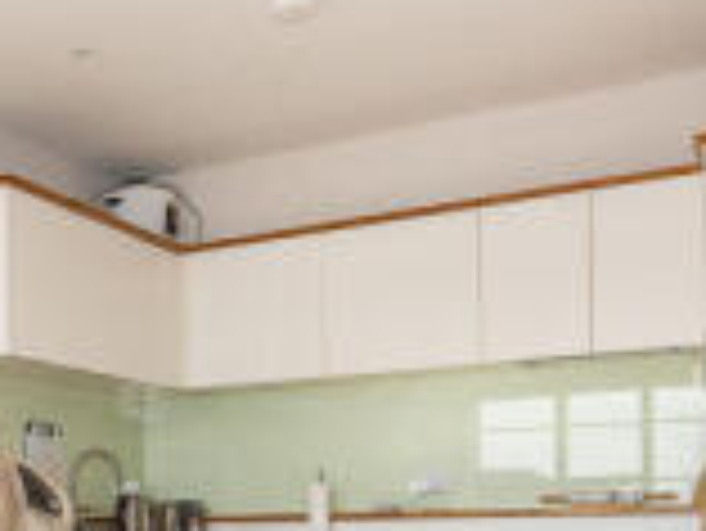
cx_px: -225
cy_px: 601
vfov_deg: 24.2
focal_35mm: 56
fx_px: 1143
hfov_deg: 28.0
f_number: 14
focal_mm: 14
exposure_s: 1/160
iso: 500
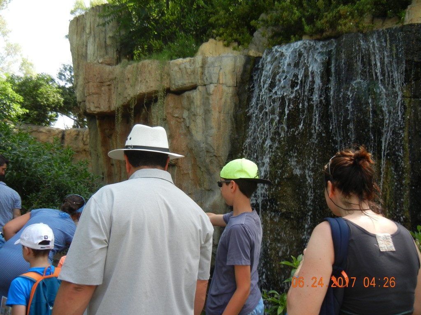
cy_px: 158
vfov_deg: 46.8
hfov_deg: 60.0
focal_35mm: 30
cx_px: 210
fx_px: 365
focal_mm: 5.4
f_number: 3.5
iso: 160
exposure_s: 1/277
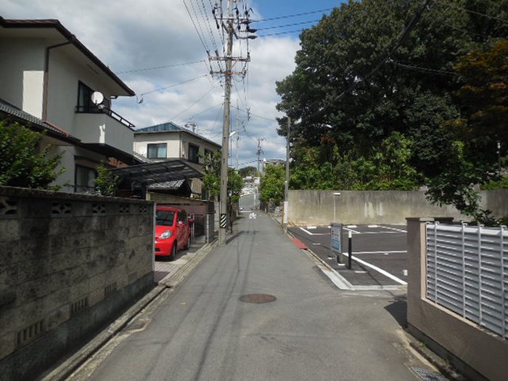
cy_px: 190
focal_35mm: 25
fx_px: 367
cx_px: 254
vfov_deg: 54.9
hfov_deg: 69.4
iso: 125
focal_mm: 4.5
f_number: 6.2
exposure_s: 1/640
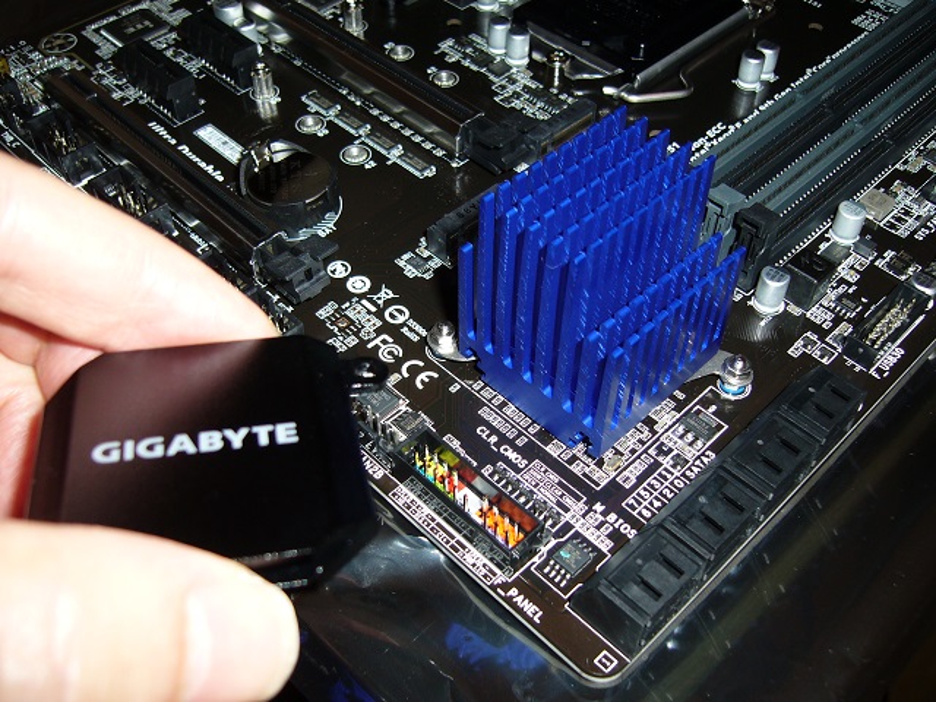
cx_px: 468
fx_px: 946
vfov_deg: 40.7
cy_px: 351
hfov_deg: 52.6
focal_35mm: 35
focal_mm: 5.8
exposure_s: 1/30
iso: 80
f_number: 2.8
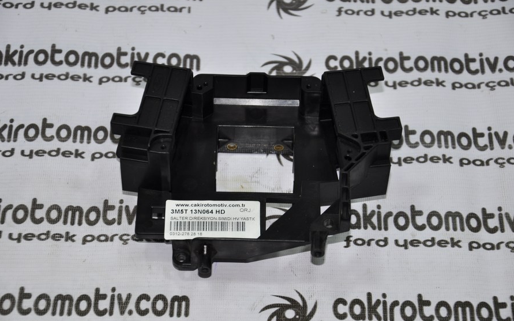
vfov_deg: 12.1
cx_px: 257
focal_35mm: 108
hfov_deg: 19.3
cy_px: 169
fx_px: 1513
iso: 200
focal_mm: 70
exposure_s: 1/60
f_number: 5.3
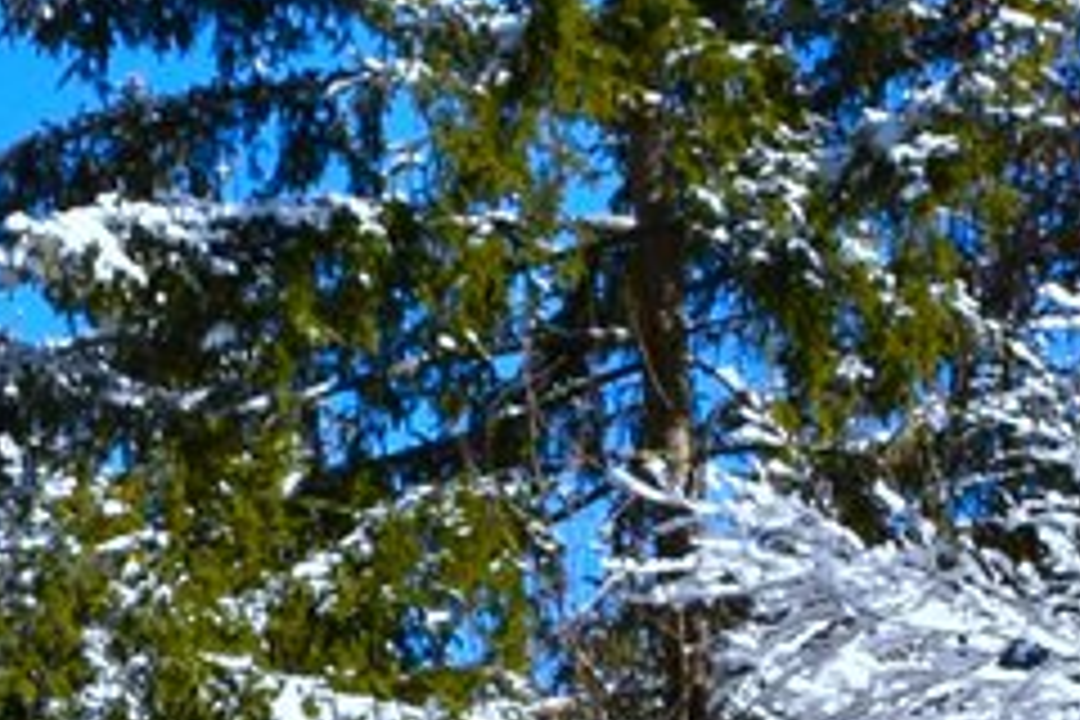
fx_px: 5400
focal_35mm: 180
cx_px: 315
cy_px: 1091
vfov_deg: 7.5
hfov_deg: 11.4
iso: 100
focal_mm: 18
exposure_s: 1/125
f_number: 11
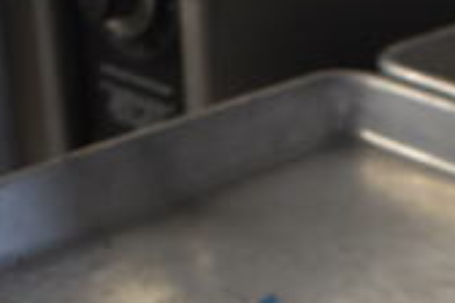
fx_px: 1239
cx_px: 471
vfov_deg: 13.1
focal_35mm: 98
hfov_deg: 20.1
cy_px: 476
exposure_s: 1/125
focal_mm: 18
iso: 800
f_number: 3.5
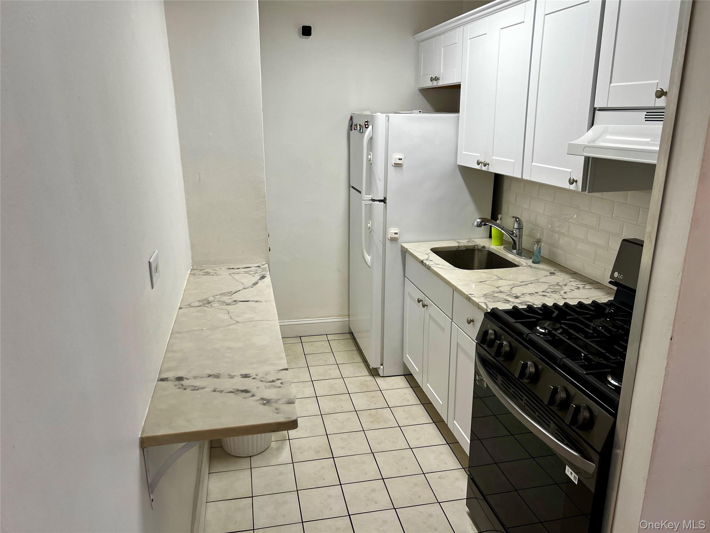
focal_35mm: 26
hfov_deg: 67.3
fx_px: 533
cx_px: 355
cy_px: 266
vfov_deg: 53.1
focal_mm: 5.7
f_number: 1.5
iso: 80
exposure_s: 1/120
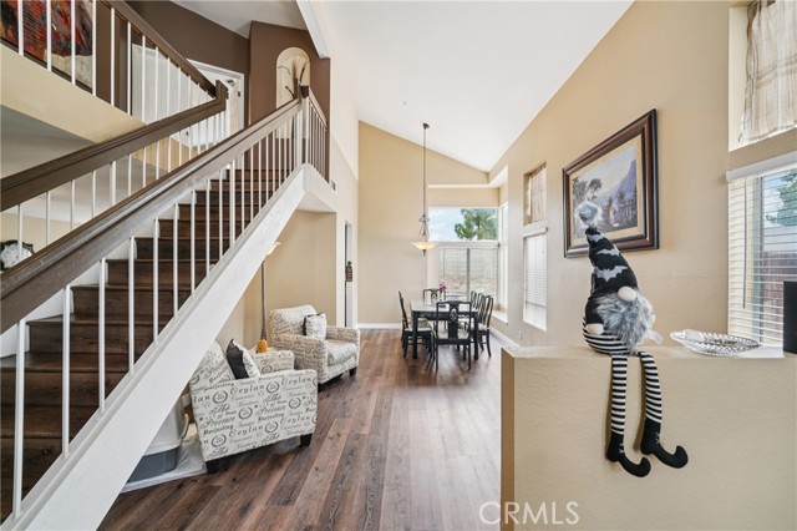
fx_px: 310
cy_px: 266
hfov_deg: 104.3
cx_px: 398
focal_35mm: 14
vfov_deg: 81.1
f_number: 8
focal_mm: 14
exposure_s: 1/20
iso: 400
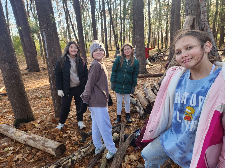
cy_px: 84
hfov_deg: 73.9
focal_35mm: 23
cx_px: 112
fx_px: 149
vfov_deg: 58.9
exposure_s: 1/180
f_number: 1.8
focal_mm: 5.4
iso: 100
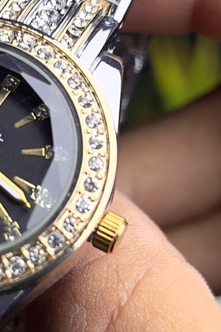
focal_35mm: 118
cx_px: 8
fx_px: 1087
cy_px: 181
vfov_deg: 17.3
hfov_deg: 11.5
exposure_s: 1/371
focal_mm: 5.7
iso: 50
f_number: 1.5
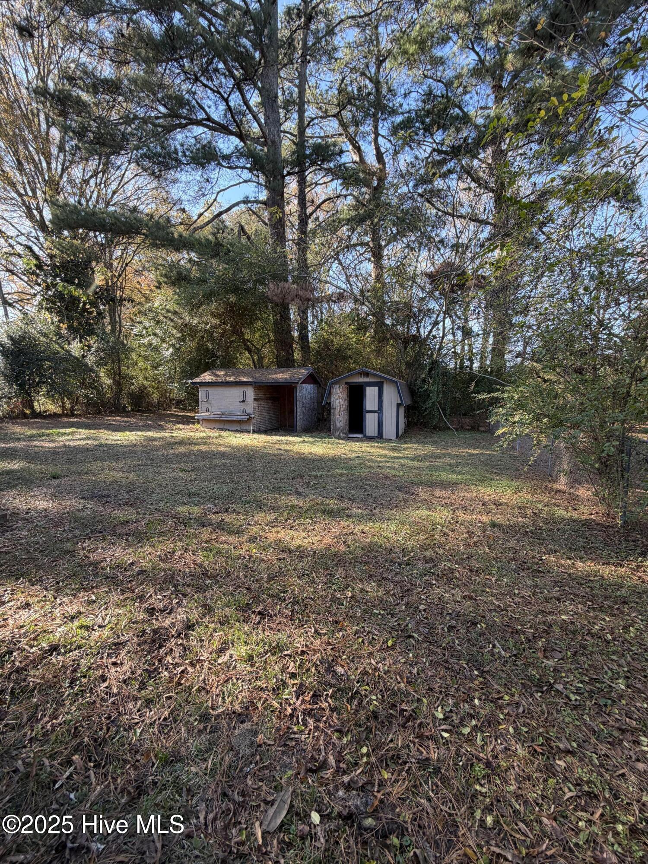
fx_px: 349
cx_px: 324
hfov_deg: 85.7
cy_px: 432
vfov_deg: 102.1
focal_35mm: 14
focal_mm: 2.22
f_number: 2.2
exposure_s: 1/121
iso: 50
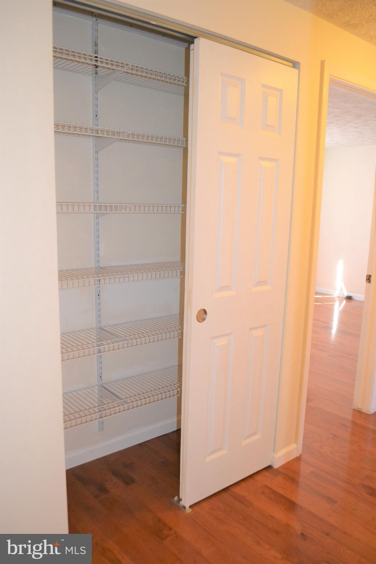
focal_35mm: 27
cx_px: 188
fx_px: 423
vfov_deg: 67.4
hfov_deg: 47.9
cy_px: 282
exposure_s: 1/60
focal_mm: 18
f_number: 3.5
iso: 1600
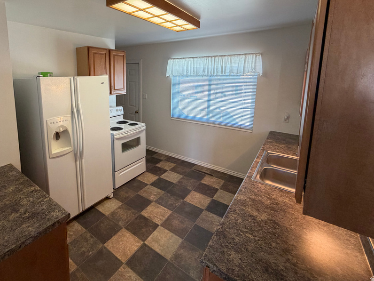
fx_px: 194
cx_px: 137
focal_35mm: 18
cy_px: 103
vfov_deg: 70.3
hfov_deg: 85.8
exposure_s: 1/60
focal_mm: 2.22
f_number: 2.2
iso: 200
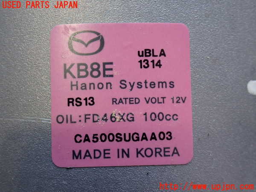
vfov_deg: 19.1
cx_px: 128
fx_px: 569
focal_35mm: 77
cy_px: 96
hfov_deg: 25.3
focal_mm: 13.65
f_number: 4.1
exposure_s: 1/80
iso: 320
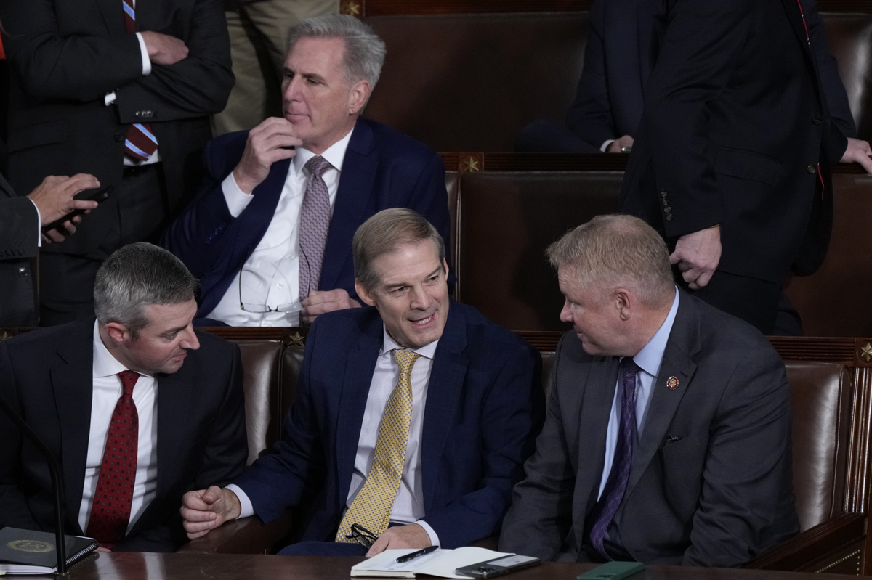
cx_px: 436
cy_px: 290
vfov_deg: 3.3
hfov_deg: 4.9
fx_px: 10120
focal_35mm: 418
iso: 3200
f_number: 6.3
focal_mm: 279
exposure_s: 1/320
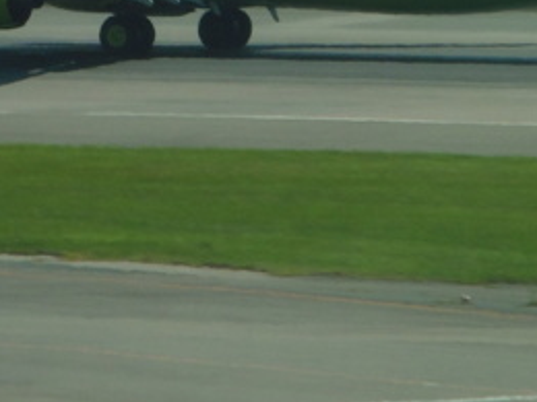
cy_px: -157
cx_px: 246
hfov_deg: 2.0
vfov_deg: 1.5
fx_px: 15187
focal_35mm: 979
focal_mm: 44.4
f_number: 6.3
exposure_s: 1/400
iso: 100
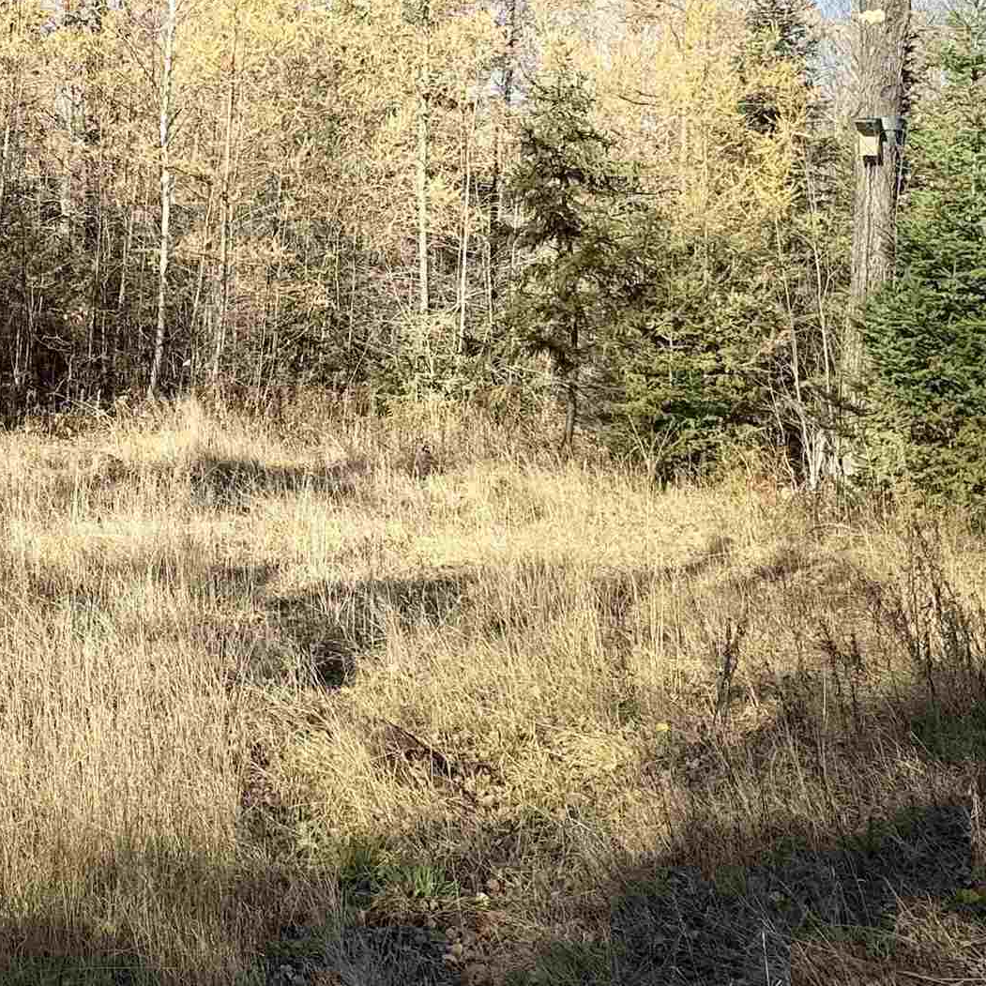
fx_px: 1998
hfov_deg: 26.0
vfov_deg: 27.2
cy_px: 190
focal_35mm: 62
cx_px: -50
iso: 80
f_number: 1.78
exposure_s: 1/1901
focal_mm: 6.76
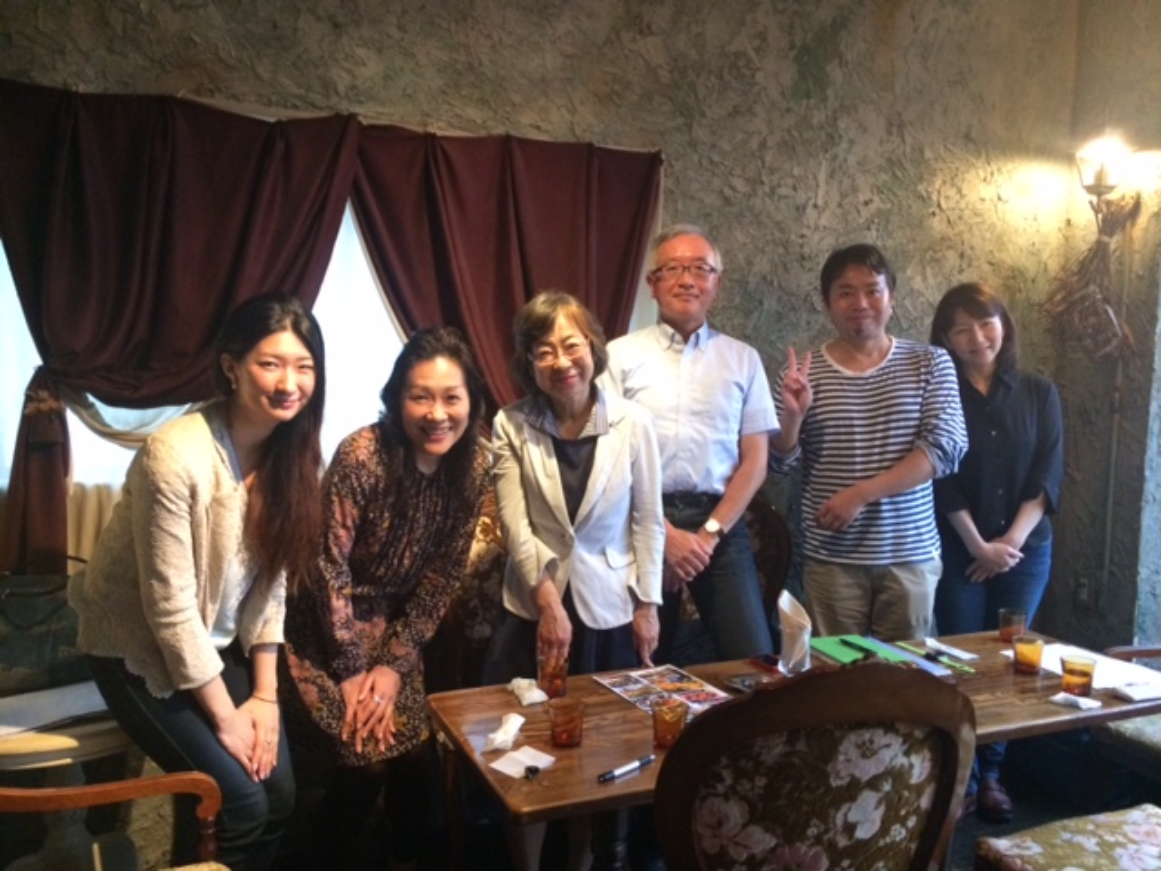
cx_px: 580
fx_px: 973
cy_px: 436
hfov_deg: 61.7
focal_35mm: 29
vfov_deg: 48.2
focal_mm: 4.15
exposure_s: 1/20
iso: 320
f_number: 2.2
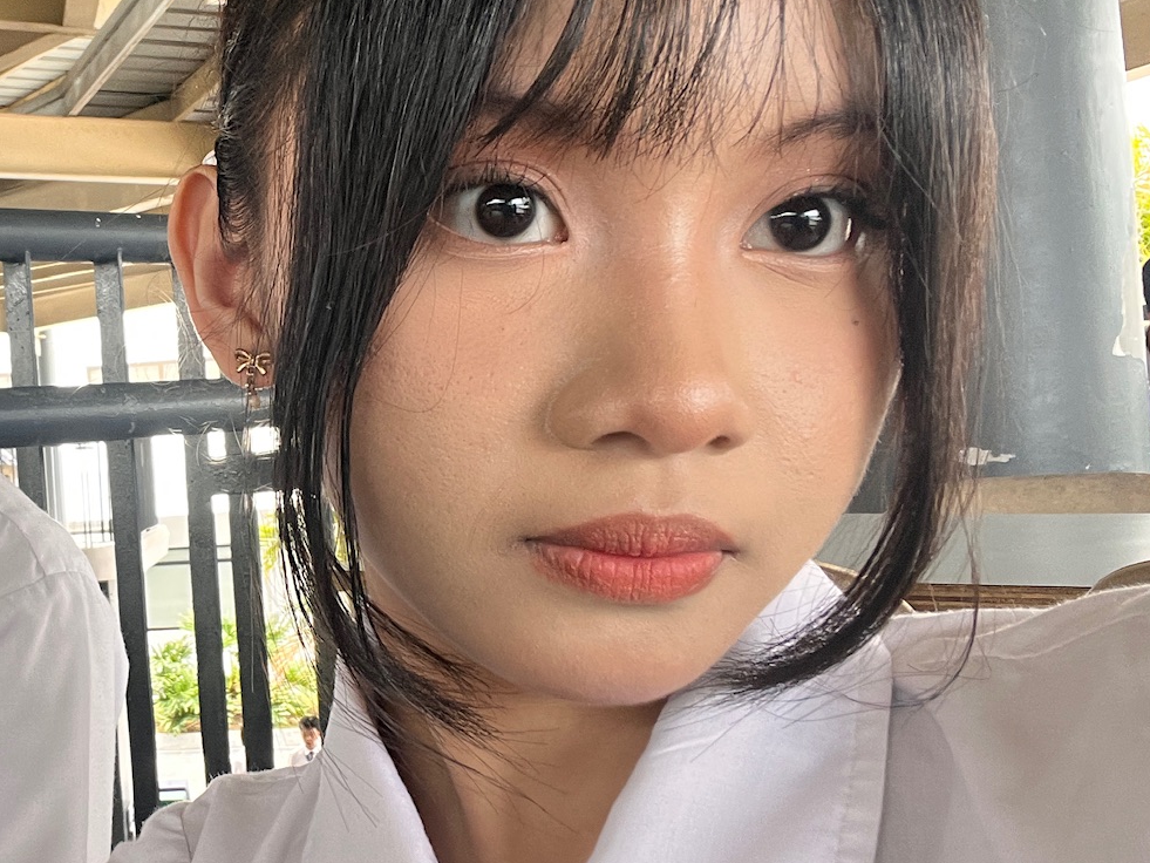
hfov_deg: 37.1
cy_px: 420
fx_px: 1595
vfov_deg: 30.3
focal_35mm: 48
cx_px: 110
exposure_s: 1/60
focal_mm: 2.71
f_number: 2.2
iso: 125
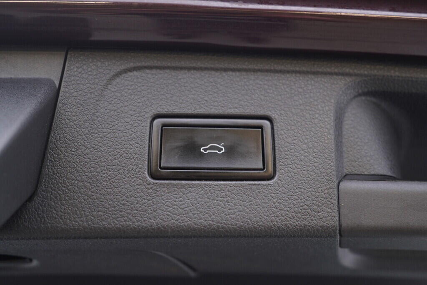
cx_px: 214
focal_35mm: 36
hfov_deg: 53.1
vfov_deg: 36.9
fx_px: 427
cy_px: 142
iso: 200
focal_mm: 24
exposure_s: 1/40
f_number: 2.8
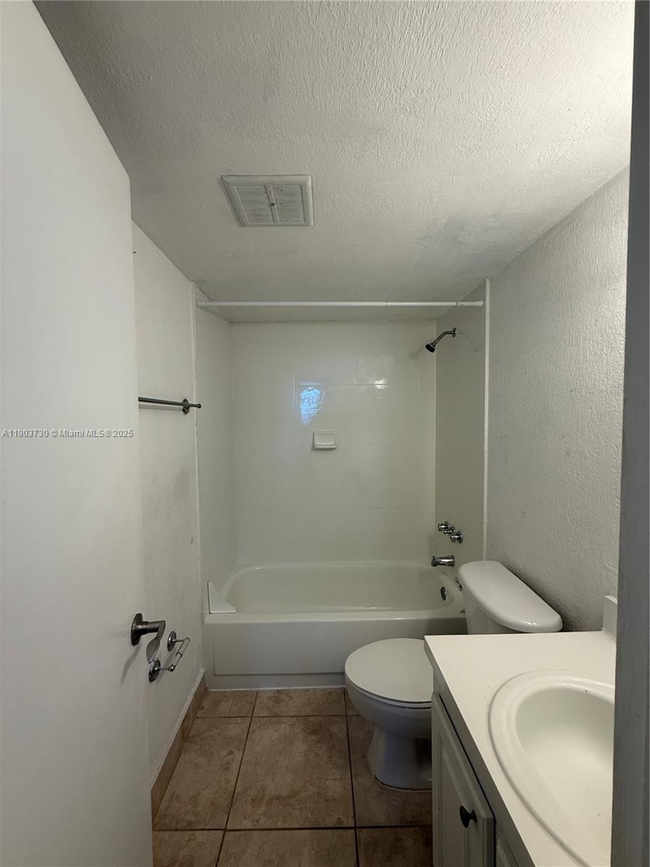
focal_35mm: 14
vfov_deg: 102.1
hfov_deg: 85.7
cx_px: 325
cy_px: 434
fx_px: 351
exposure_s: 1/120
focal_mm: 2.22
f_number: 2.2
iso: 100
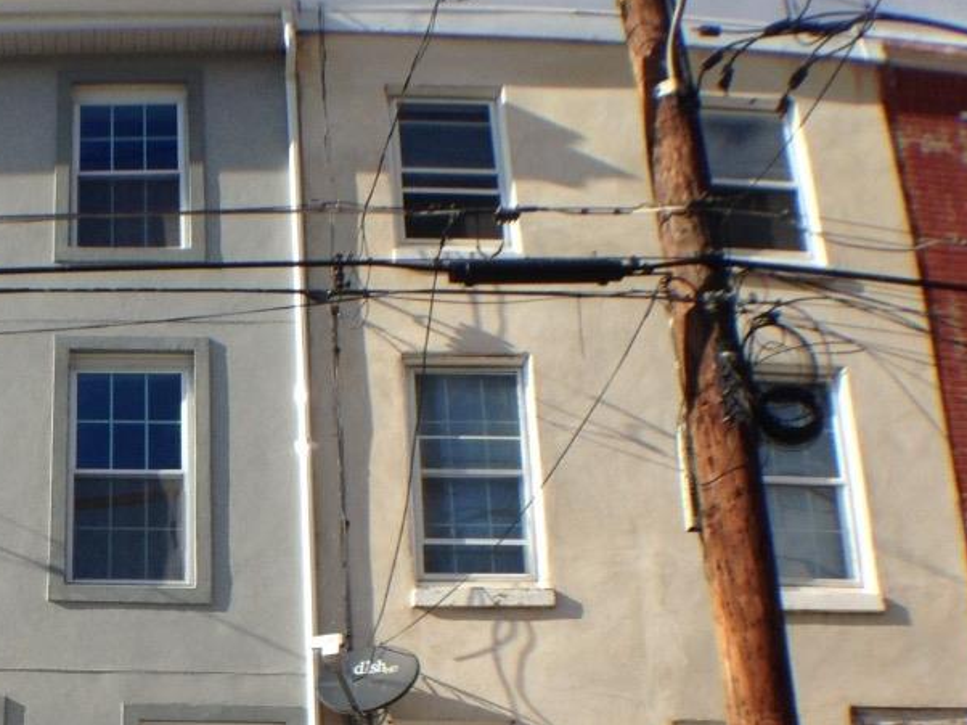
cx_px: 29
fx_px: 2206
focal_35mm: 79
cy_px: 707
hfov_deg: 23.8
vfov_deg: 18.2
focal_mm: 4.12
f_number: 2.4
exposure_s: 1/1323
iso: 50
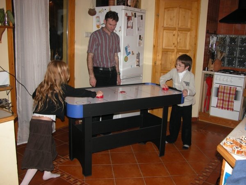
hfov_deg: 52.6
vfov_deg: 40.7
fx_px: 249
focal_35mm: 35
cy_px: 92
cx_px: 123
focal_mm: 8.9
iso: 100
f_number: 2.8
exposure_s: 1/60
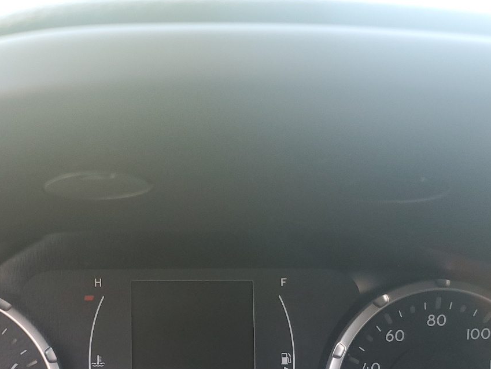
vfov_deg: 28.5
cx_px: 174
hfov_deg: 38.6
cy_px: 335
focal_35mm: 49
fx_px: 695
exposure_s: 1/120
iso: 75
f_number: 1.5
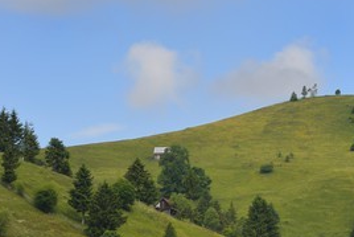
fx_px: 3079
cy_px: 173
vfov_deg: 4.4
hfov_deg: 6.6
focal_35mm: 313
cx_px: 201
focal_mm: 200
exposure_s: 1/320
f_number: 10
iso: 200
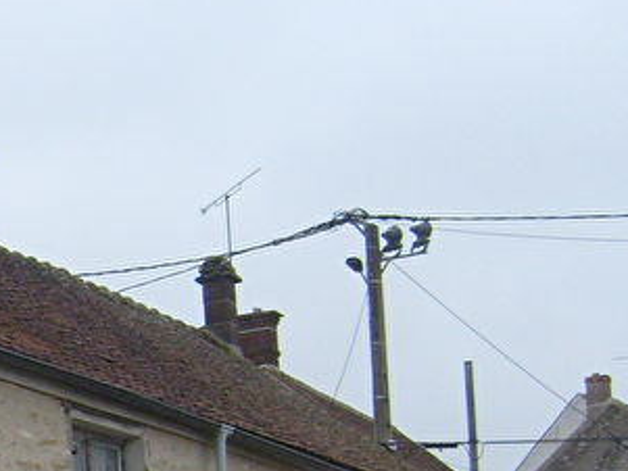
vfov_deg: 12.0
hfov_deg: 15.3
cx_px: -323
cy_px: 640
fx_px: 2160
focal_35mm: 119
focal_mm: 5.8
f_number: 2.8
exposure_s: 1/250
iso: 80
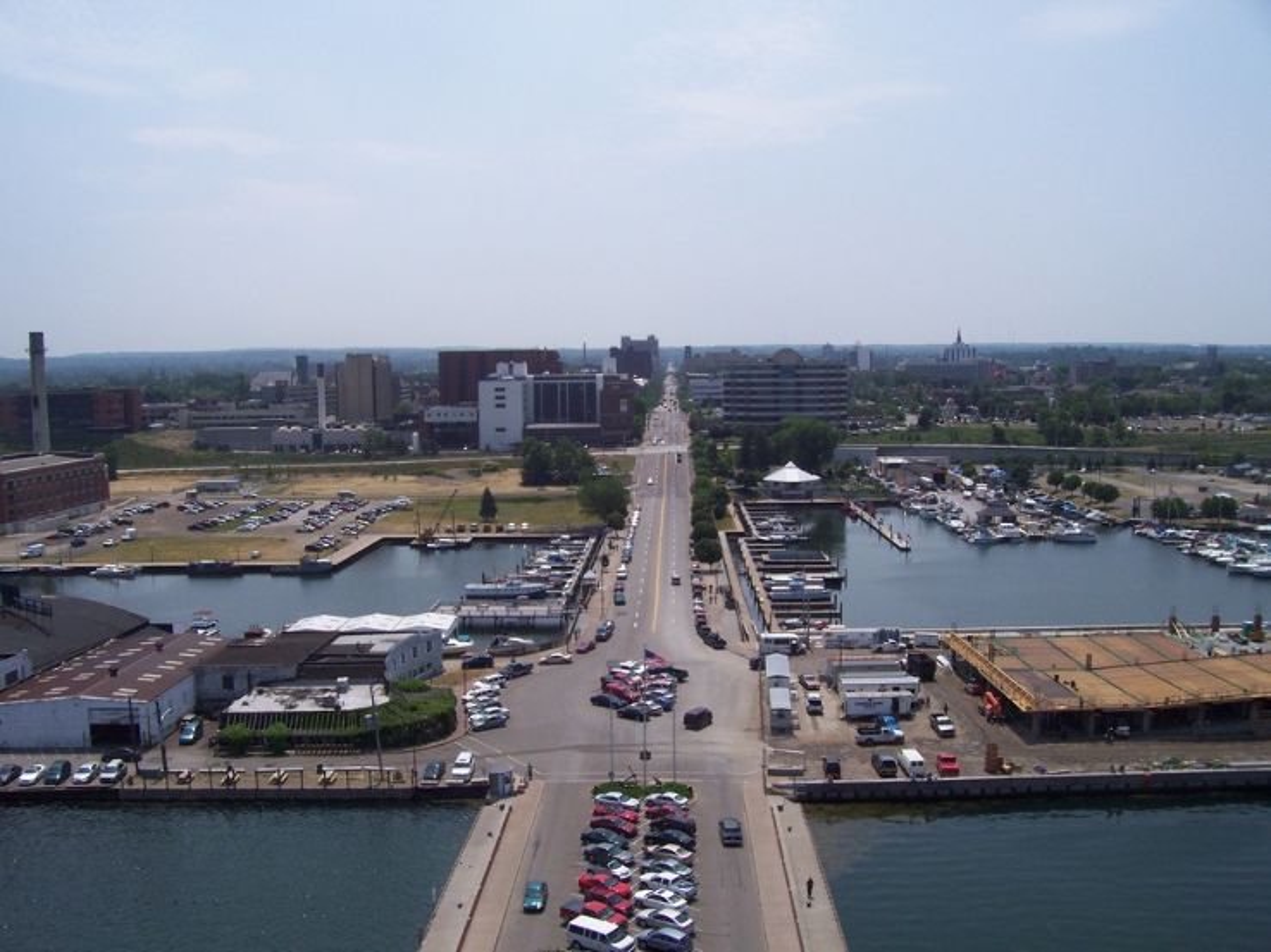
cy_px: 476
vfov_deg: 41.8
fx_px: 1248
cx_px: 636
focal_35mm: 34
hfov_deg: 54.0
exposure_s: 1/836
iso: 80
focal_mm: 5.6
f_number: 5.1
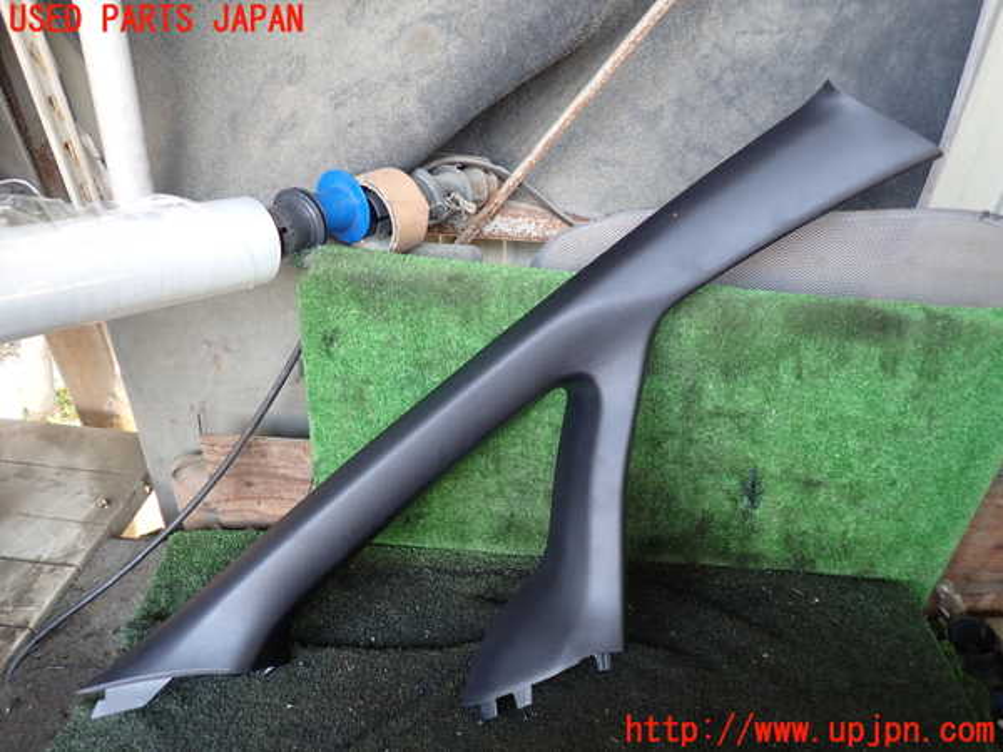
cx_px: 502
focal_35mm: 25
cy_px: 376
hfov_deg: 69.4
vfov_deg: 54.9
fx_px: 724
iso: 160
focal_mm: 4.5
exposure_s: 1/60
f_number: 2
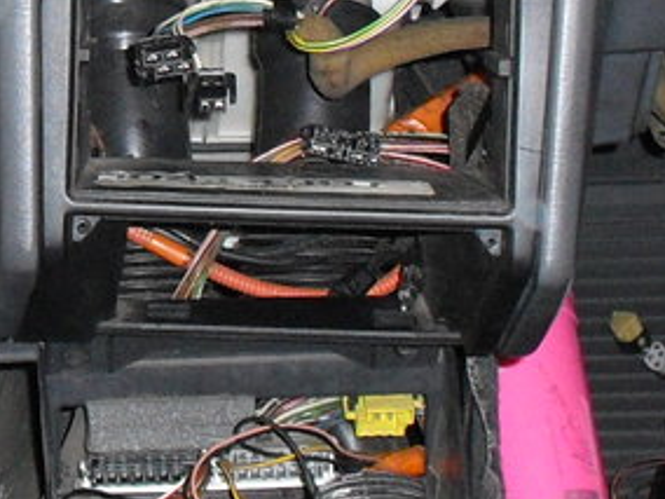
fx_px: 2920
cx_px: -42
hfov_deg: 12.8
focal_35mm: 152
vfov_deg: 9.7
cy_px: -35
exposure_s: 1/60
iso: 400
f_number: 3.1
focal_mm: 6.3
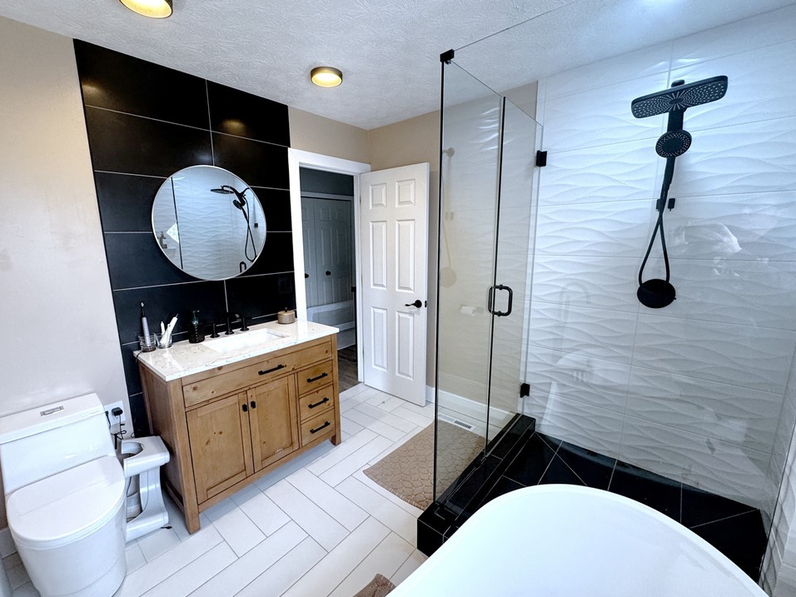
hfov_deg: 98.0
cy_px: 299
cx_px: 371
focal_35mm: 15
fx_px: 345
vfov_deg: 81.7
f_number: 2.2
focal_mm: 2.22
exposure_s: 1/120
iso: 160
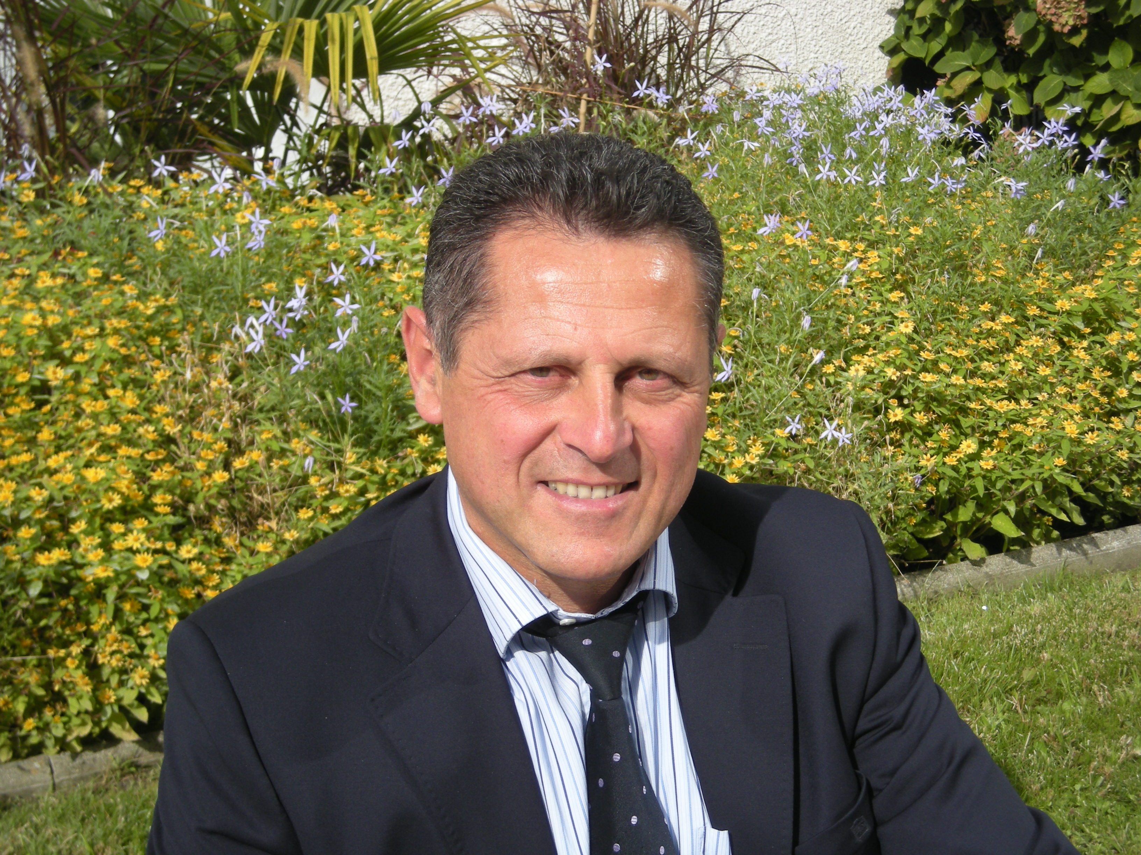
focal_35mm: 68
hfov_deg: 28.6
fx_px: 2241
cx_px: 570
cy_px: 428
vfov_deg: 21.6
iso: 64
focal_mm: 11
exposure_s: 1/143
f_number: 7.3
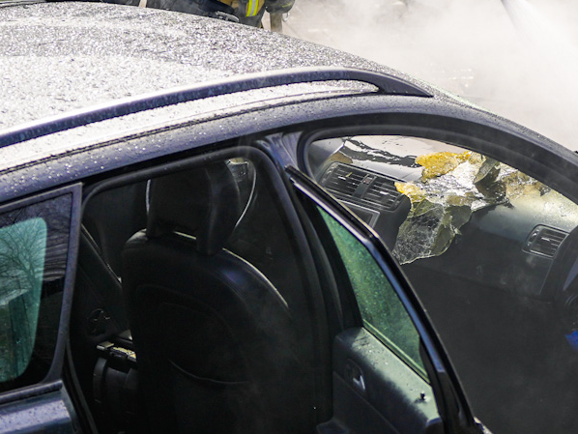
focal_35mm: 216
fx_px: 3608
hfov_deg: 9.1
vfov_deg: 6.9
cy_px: 2
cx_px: 485
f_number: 2.8
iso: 100
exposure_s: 1/1250
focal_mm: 70
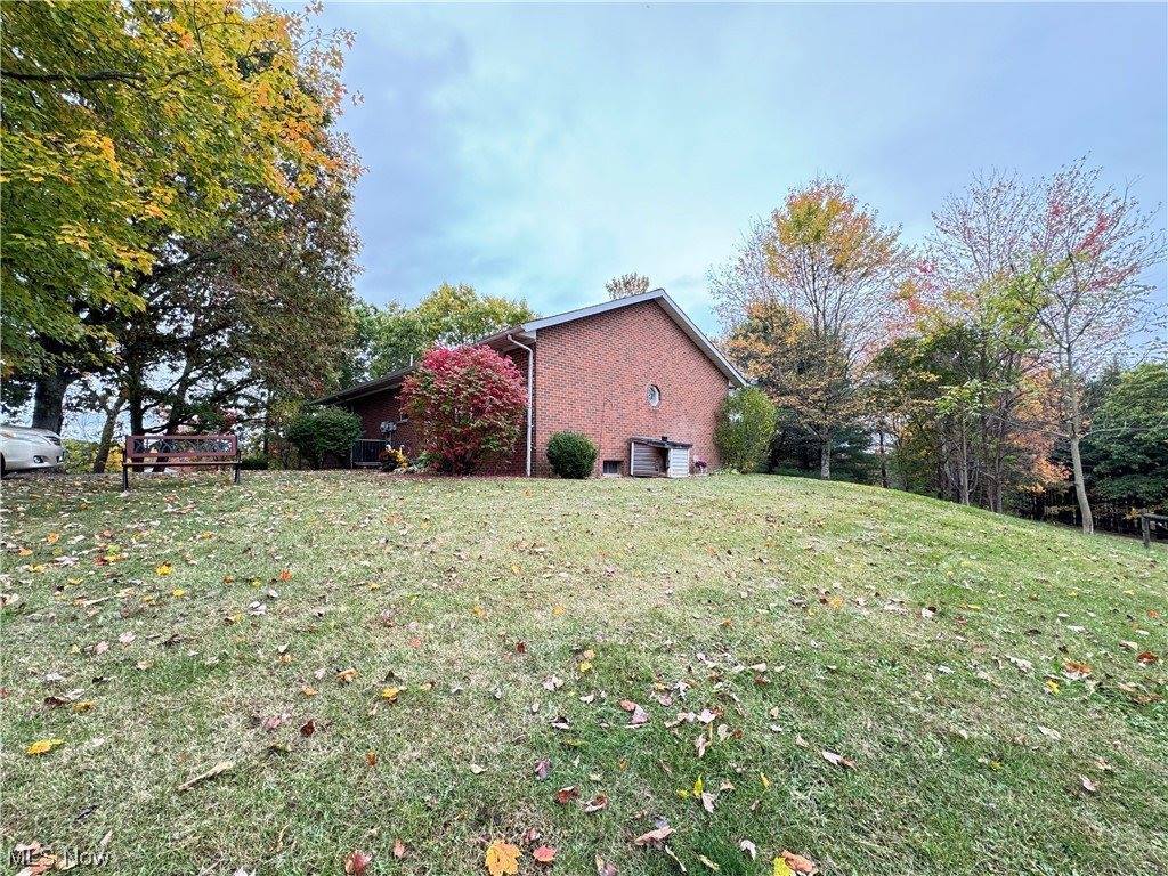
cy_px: 438
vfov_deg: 85.7
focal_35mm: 14
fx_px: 472
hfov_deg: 102.1
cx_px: 584
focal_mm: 2.22
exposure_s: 1/99
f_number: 2.2
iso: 80
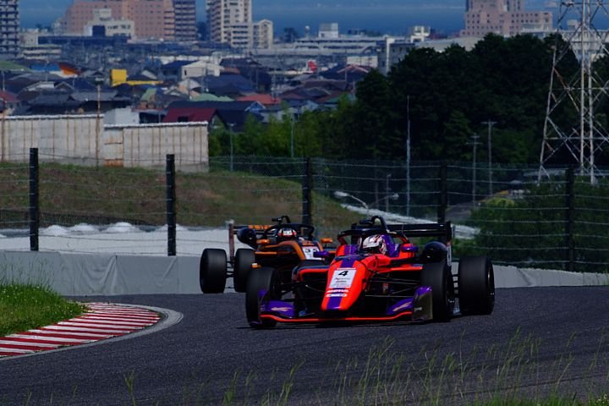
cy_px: 203
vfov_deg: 3.1
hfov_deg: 4.6
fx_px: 7612
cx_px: 304
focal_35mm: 450
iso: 200
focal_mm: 300
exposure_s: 1/500
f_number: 13
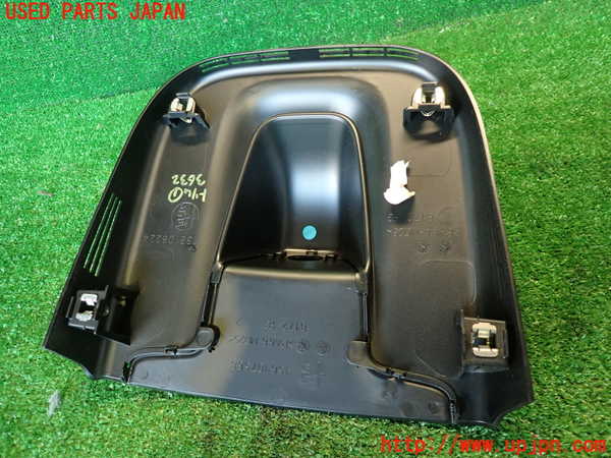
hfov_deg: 69.4
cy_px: 229
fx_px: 441
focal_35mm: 25
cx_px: 306
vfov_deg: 54.9
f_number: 2
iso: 250
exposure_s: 1/30
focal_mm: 4.5
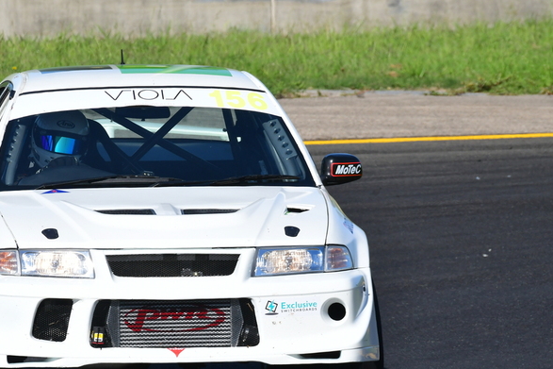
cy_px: 207
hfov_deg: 2.4
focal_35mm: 858
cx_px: 180
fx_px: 13175
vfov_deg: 1.6
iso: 500
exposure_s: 1/640
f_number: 13
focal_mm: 420
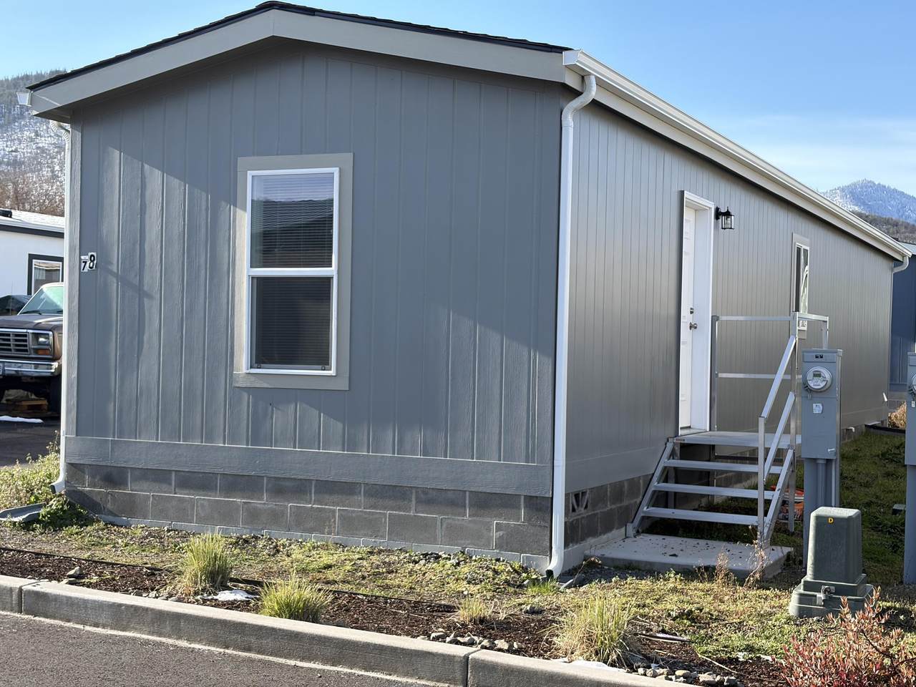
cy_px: 344
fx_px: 1376
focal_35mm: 52
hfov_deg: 36.8
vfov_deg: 28.0
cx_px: 458
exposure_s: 1/1364
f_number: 1.6
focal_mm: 5.96
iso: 50
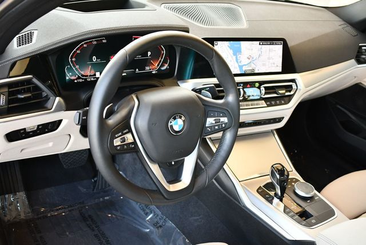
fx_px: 407
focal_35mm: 40
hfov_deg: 48.4
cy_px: 122
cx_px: 183
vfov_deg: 33.5
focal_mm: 20
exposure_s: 1/160
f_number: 3.5
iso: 800
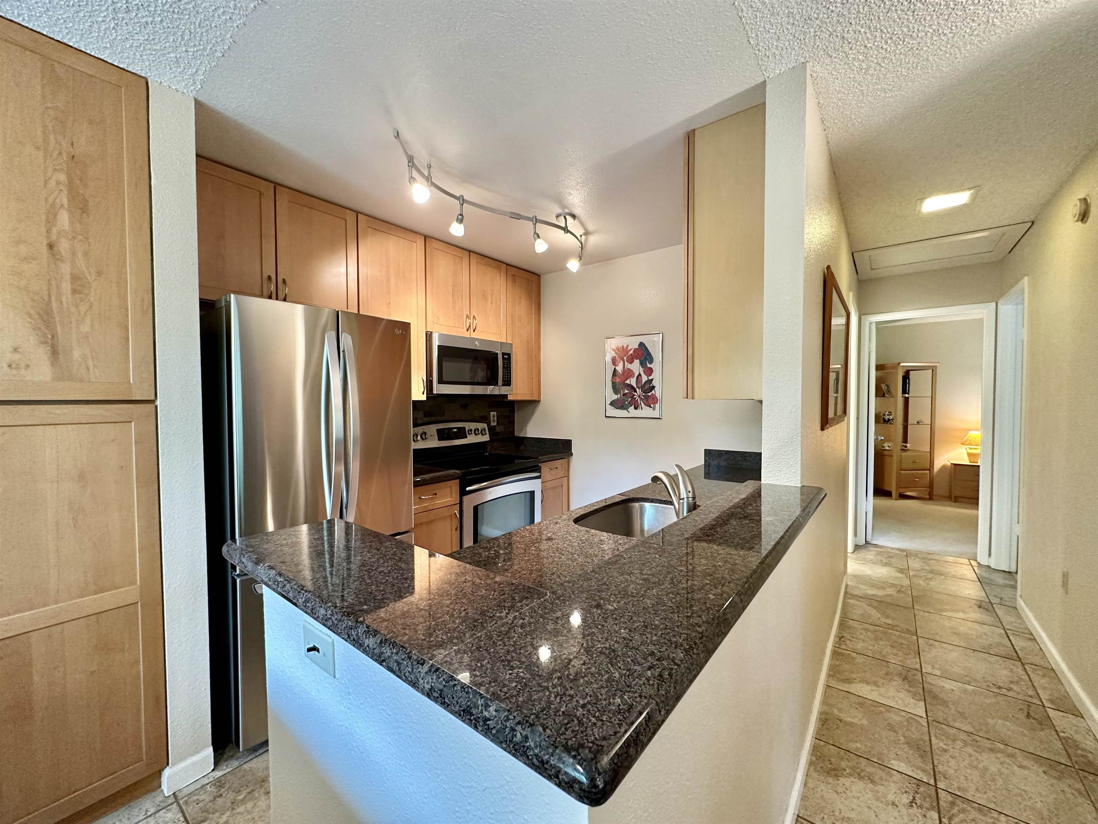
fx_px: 444
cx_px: 549
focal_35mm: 14
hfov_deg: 102.1
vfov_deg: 85.7
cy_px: 412
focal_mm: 2.22
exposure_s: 1/60
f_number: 2.2
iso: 320
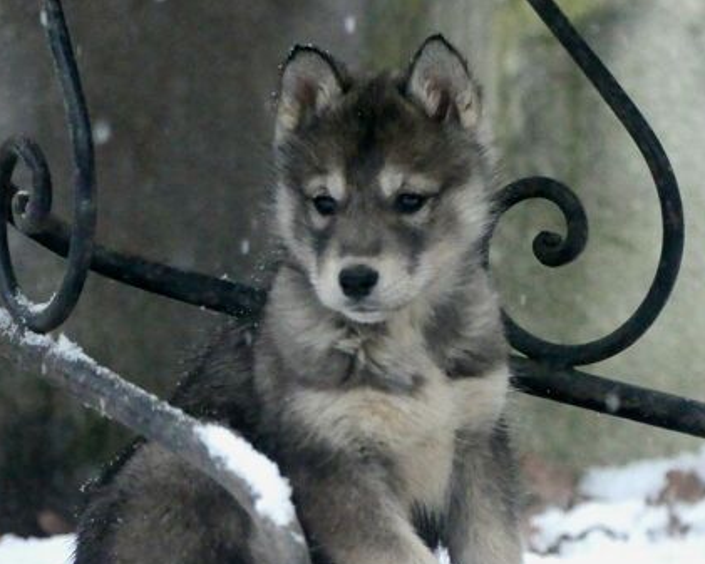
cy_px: 298
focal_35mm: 445
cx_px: 385
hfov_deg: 4.3
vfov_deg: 3.5
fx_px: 9287
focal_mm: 71.9
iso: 3200
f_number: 2.8
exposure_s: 1/250
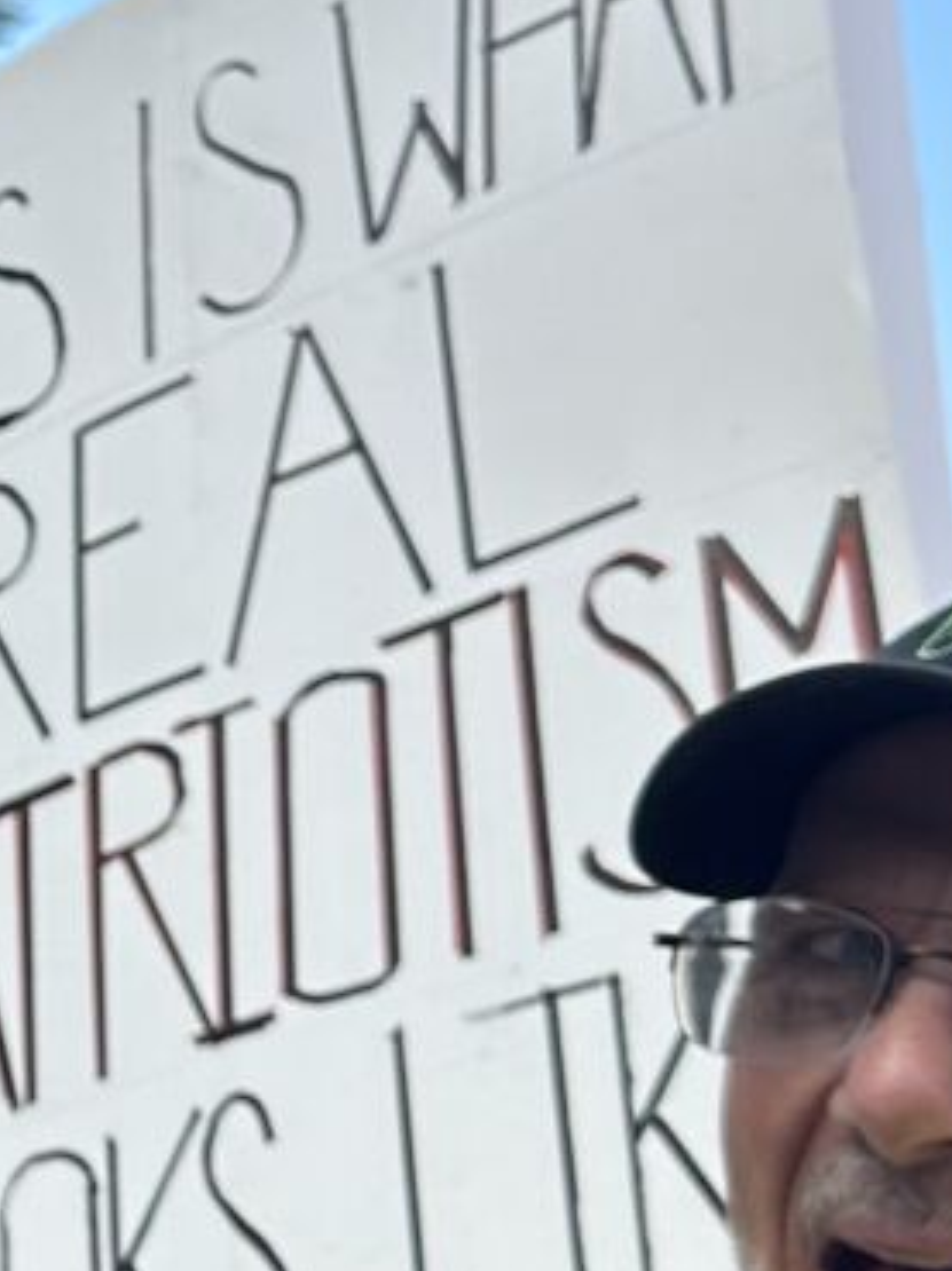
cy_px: 850
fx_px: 3965
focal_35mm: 108
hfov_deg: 12.5
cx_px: -758
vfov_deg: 18.2
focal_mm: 6.86
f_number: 1.78
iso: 80
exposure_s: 1/1949
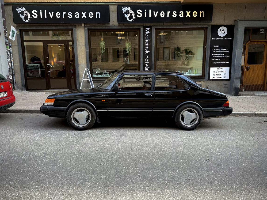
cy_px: 96
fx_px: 208
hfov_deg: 65.3
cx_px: 130
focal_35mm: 27
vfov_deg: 51.3
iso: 80
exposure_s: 1/539
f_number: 1.78
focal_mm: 6.76
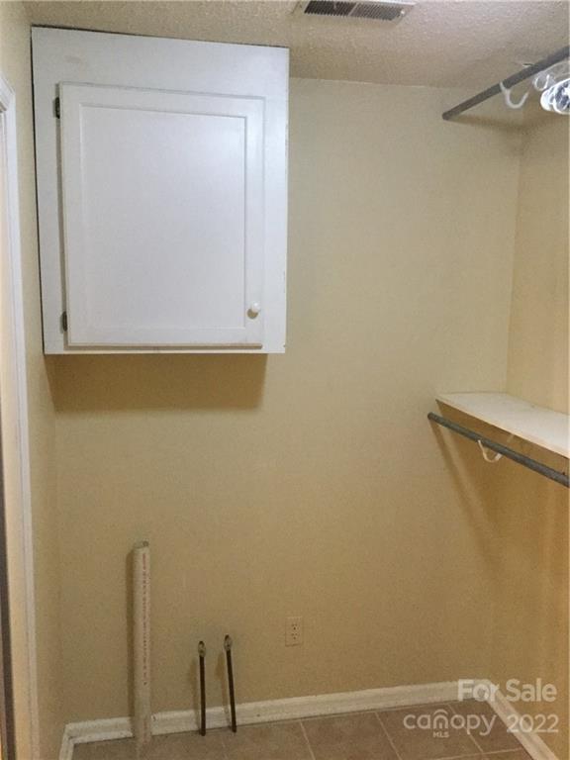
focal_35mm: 31
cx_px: 285
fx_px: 681
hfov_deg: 45.4
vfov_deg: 58.4
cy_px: 380
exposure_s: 1/20
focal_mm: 3.3
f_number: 2.4
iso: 200
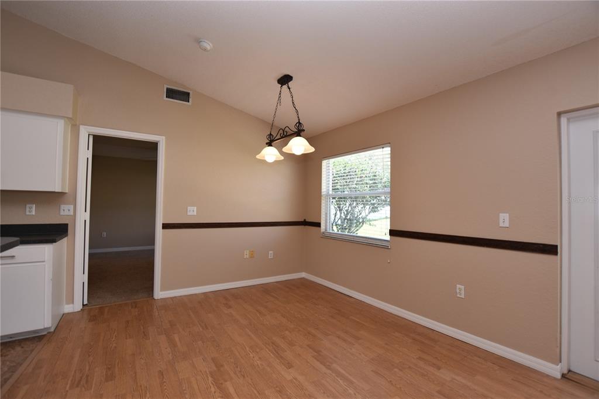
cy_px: 200
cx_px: 300
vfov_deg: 77.3
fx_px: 249
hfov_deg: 100.4
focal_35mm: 15
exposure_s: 1/80
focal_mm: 10
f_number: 4.5
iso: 200
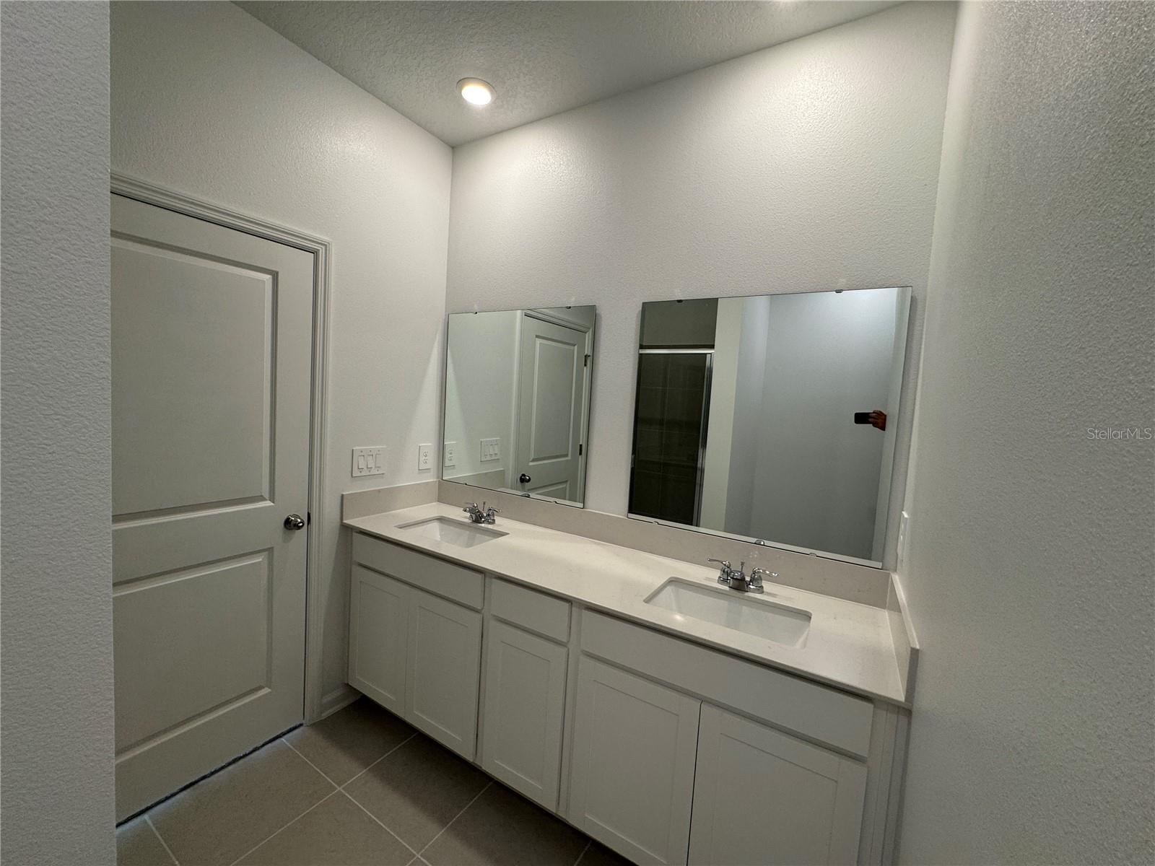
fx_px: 467
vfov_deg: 85.7
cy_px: 433
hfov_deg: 102.1
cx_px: 578
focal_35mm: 14
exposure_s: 1/120
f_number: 2.2
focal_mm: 2.22
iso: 125
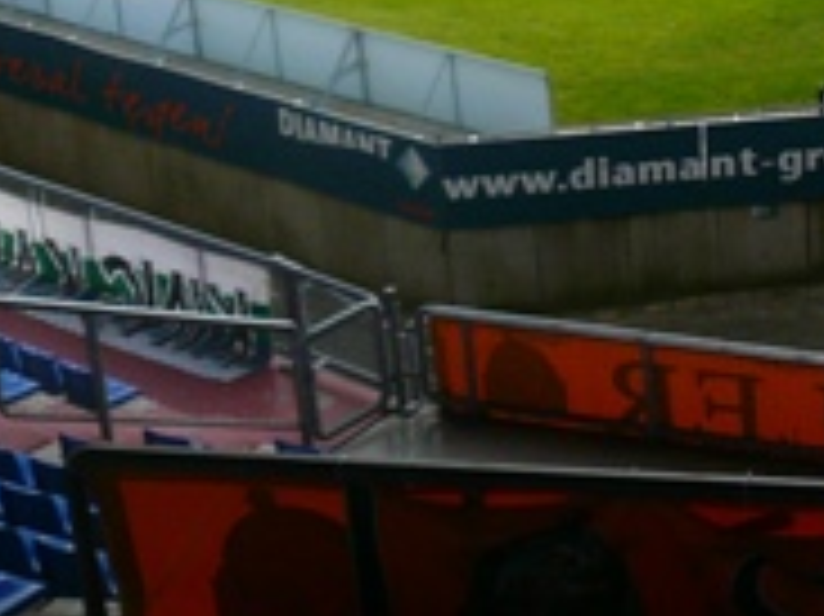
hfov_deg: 19.9
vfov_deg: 15.8
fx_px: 2189
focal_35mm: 92
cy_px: 18
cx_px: 1018
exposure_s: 1/400
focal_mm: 4.6
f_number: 2.8
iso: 100
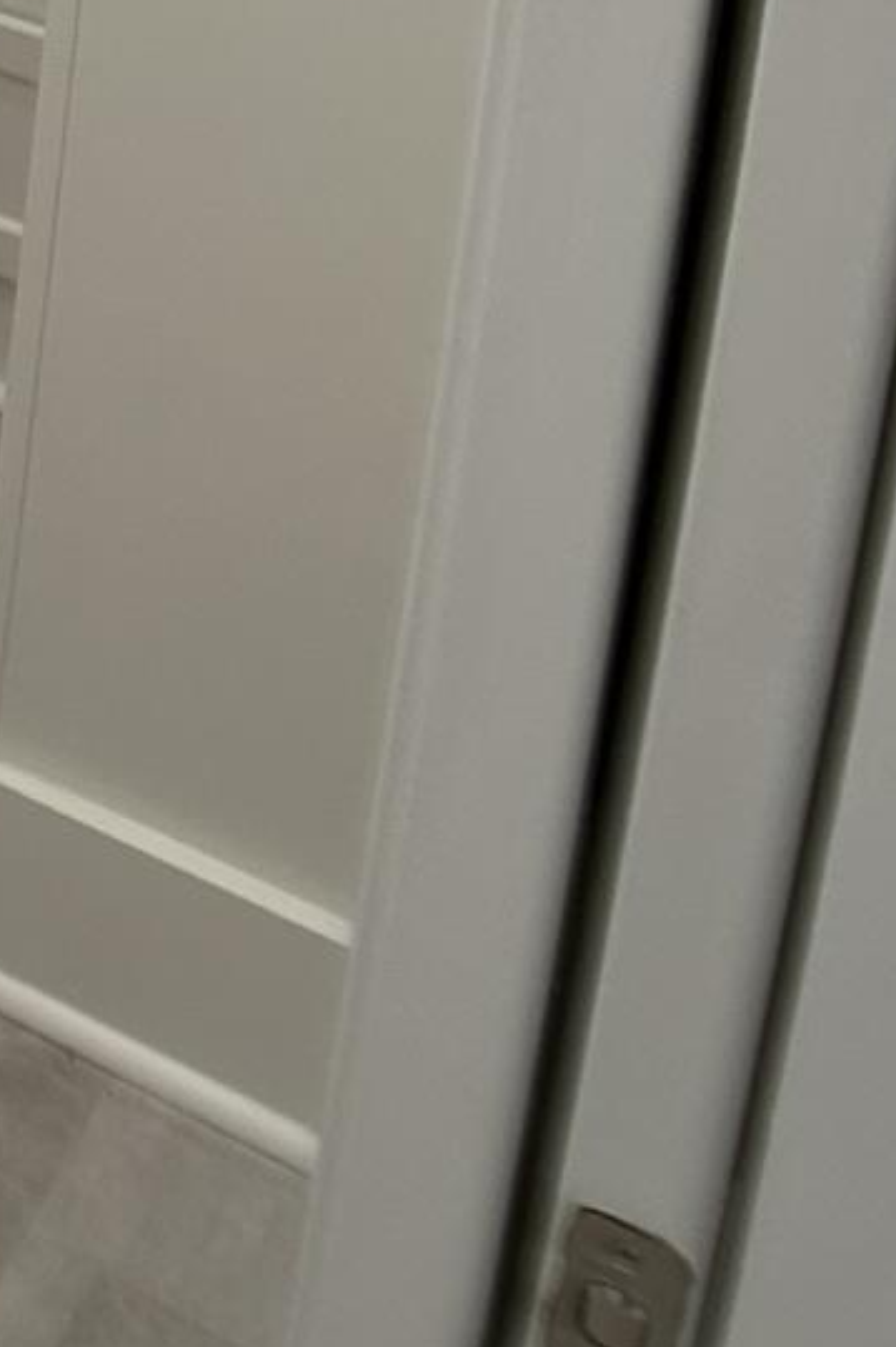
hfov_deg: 11.7
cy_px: -964
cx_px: -959
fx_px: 3850
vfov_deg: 16.9
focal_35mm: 103
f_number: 1.5
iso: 80
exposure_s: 1/120
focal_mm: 5.7
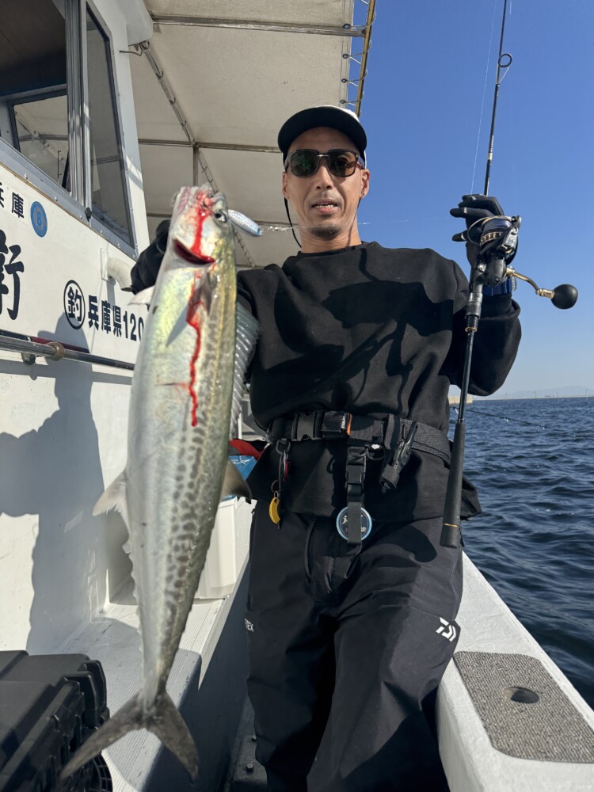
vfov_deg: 71.6
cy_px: 396
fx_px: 549
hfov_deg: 56.8
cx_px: 297
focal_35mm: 24
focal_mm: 6.76
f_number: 1.78
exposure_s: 1/5348
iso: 80
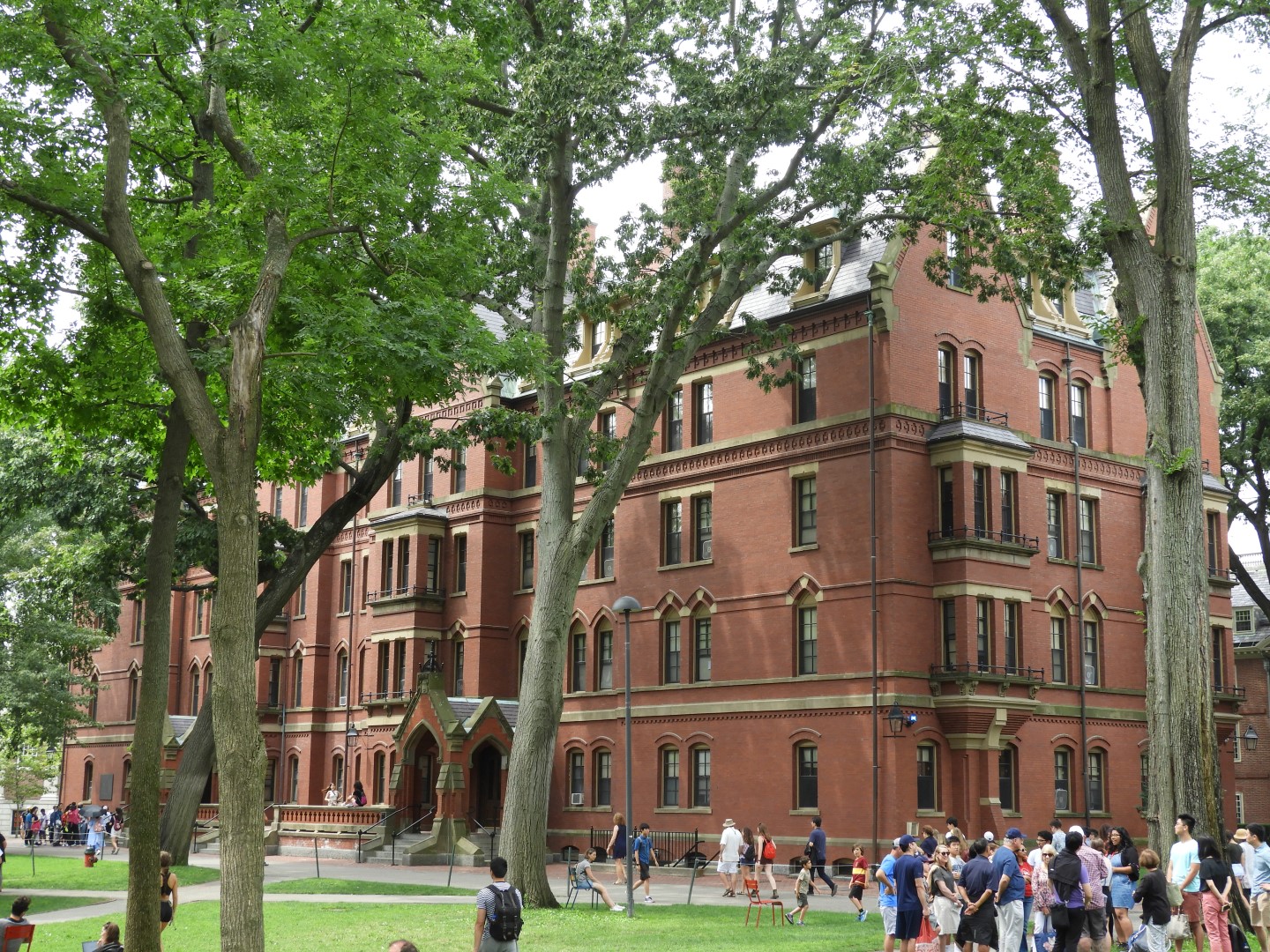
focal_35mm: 50
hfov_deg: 38.2
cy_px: 476
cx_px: 635
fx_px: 1834
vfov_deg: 29.1
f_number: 4
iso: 100
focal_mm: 9
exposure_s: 1/125
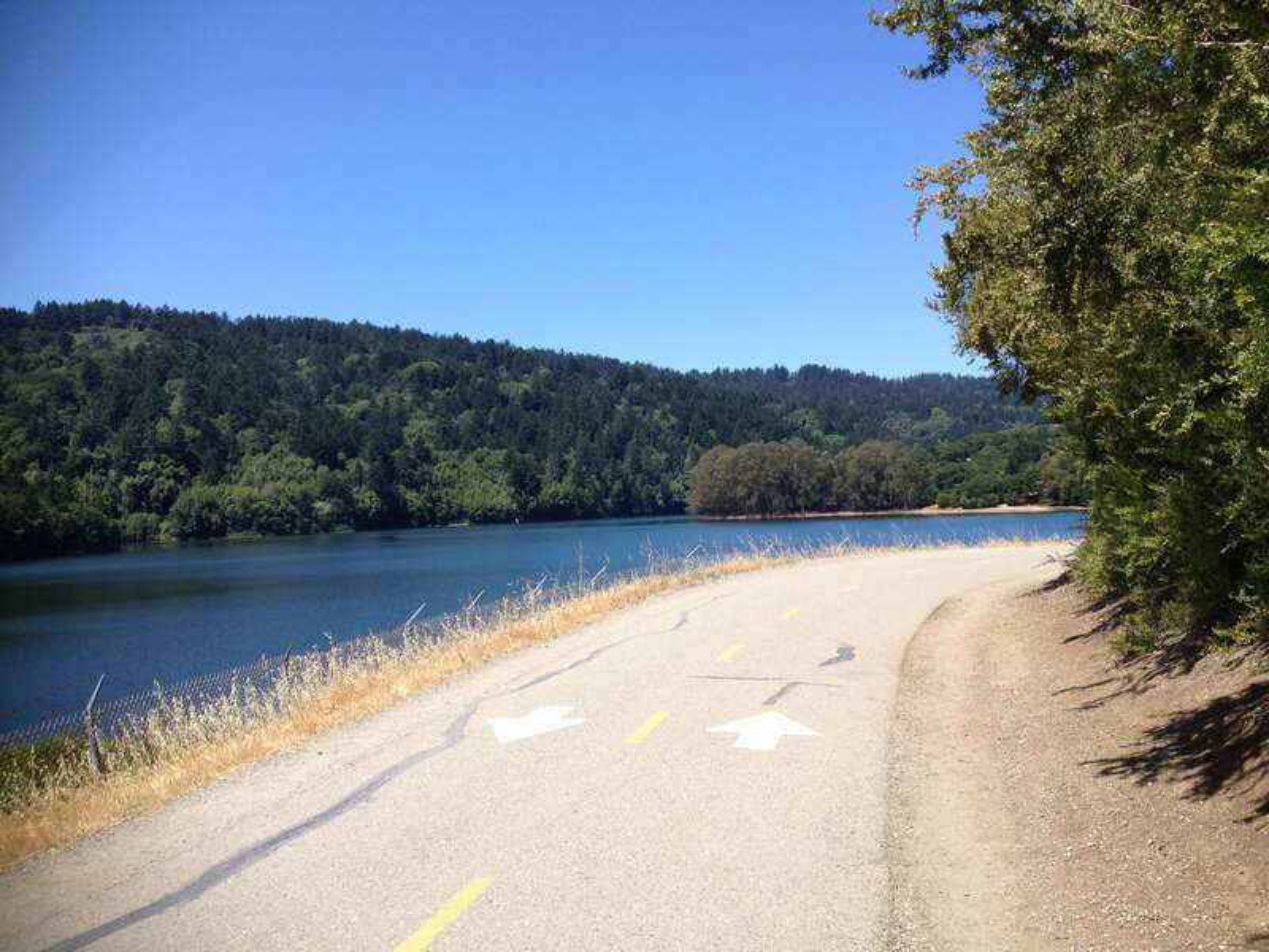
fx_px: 1283
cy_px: 476
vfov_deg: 40.7
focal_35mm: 35
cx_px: 634
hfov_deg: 52.6
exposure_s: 1/1255
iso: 64
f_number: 2.4
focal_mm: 4.28
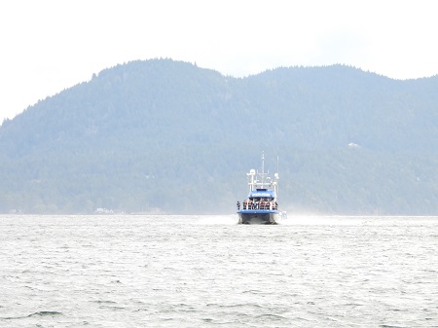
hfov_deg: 4.6
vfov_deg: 3.4
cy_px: 164
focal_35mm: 433
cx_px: 219
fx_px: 5476
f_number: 5
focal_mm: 77.8
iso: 320
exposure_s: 1/250
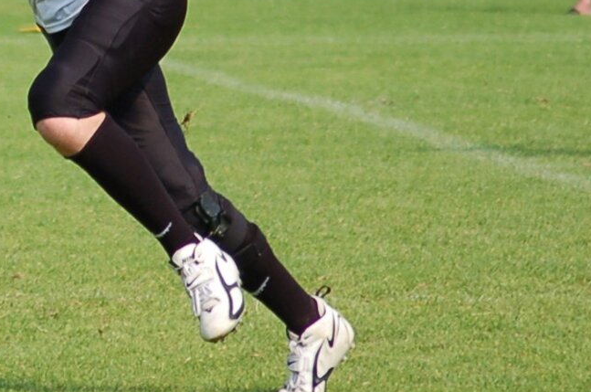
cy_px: -89
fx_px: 10030
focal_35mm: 612
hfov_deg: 3.4
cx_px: -287
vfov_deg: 2.2
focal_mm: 120
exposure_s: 1/1000
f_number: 4.5
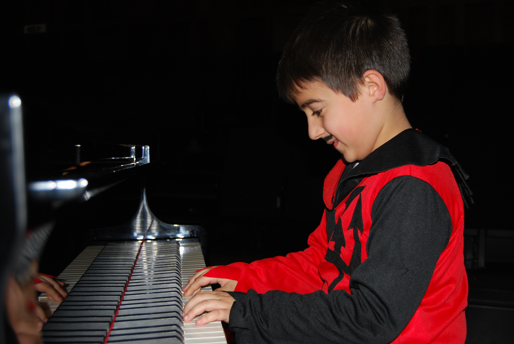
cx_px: 257
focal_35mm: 45
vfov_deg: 29.9
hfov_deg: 43.6
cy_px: 172
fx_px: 643
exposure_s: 1/60
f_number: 4.2
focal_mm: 30
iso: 200
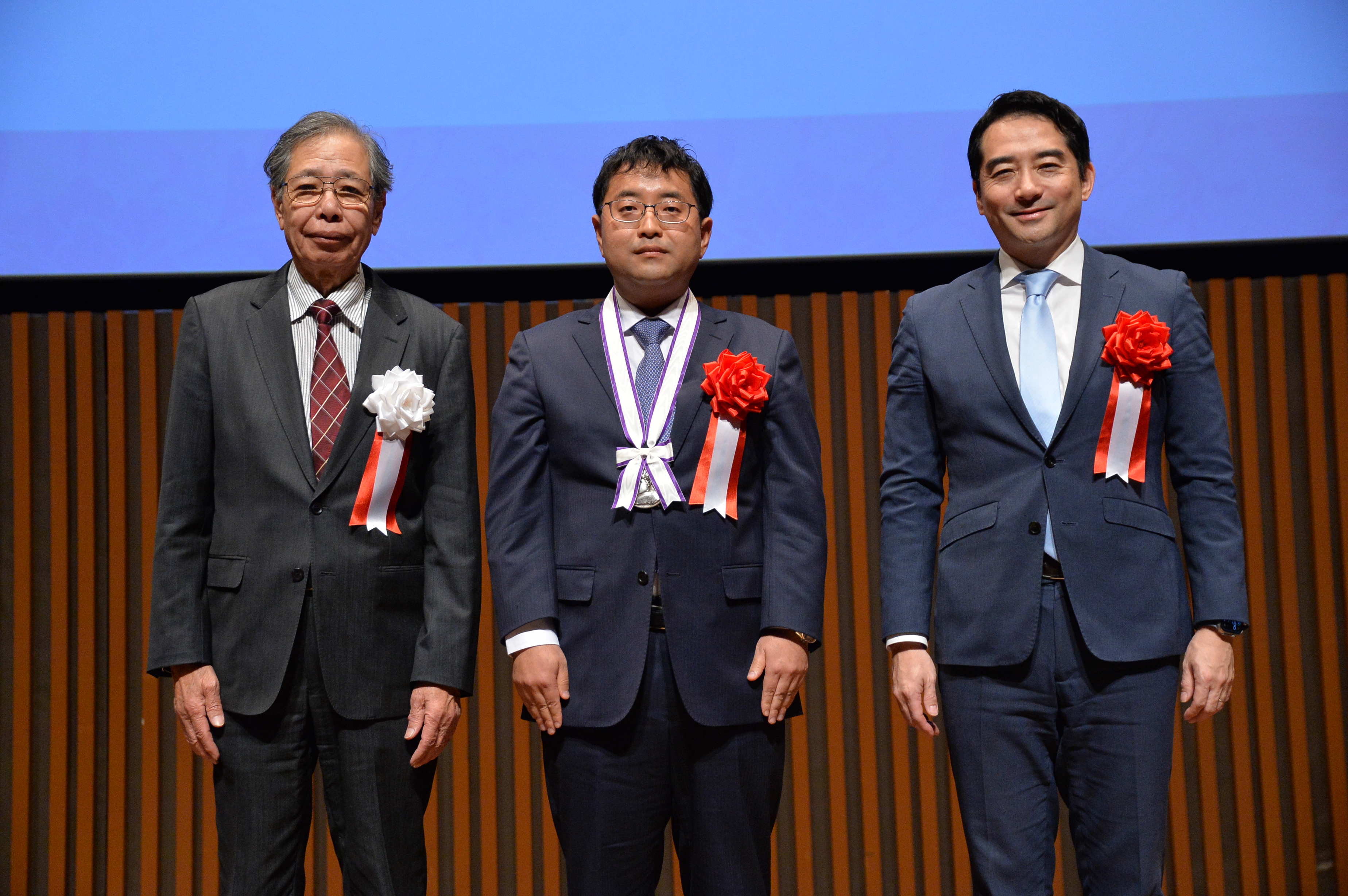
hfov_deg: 27.0
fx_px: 2805
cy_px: 448
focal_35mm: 75
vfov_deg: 18.1
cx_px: 674
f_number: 5.6
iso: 4000
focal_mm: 75
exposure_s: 1/200
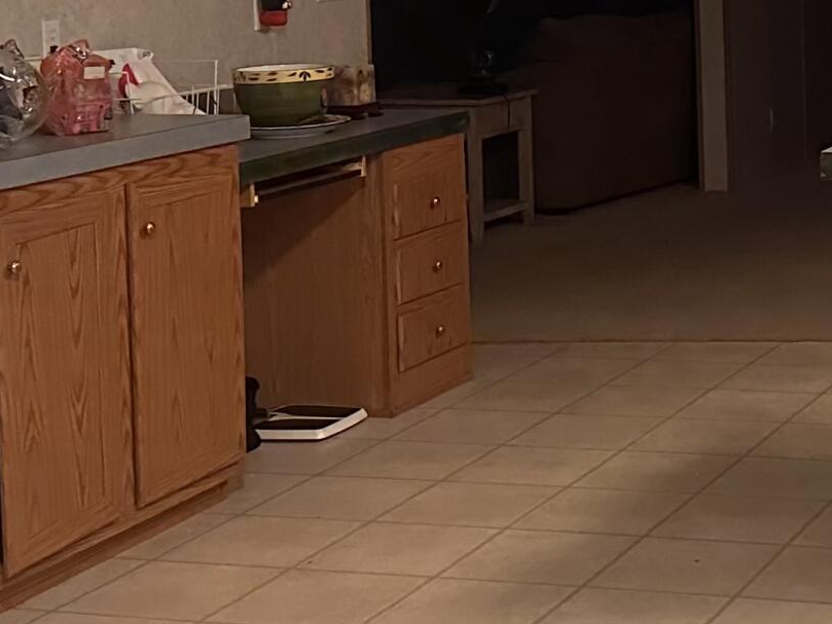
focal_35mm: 89
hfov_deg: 21.1
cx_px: 882
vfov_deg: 16.4
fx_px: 2139
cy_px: 56
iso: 640
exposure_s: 1/60
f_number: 1.78
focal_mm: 6.86
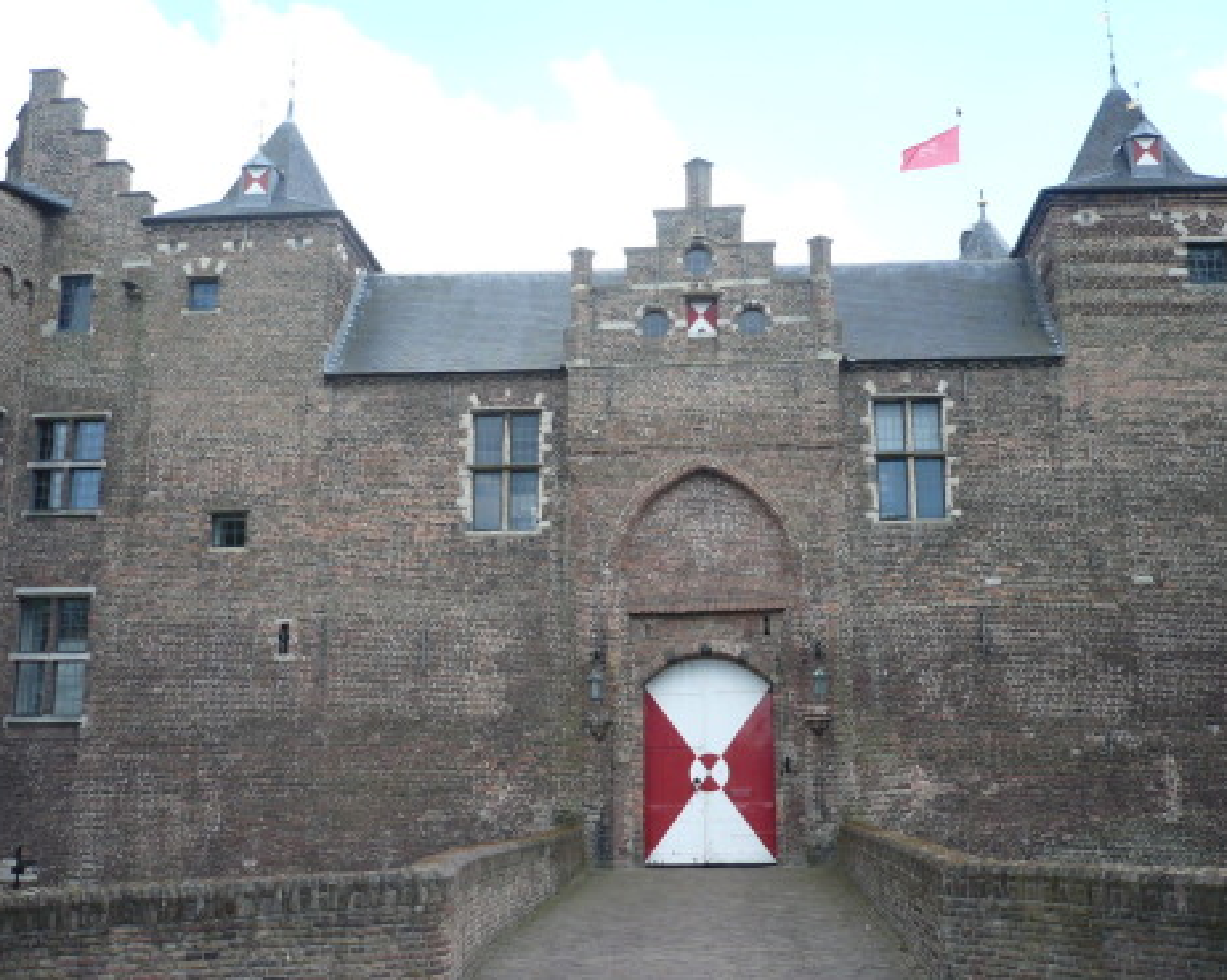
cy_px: 490
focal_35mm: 37
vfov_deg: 40.1
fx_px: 1343
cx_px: 651
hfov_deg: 49.1
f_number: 2.8
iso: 100
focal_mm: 5.8
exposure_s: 1/250
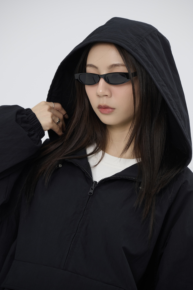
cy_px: 145
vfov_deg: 11.4
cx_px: 96
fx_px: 1447
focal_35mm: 180
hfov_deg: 7.6
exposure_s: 1/125
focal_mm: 180
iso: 400
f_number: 5.6
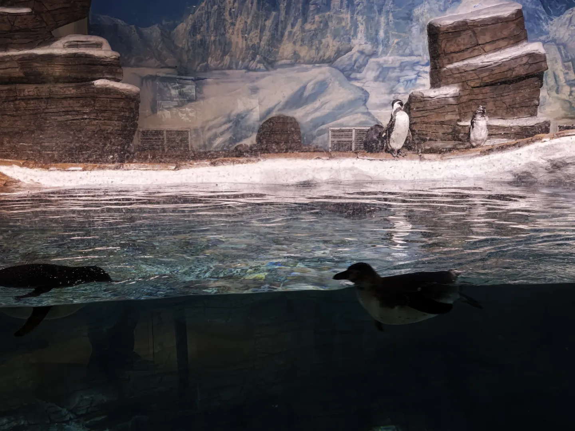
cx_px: 288
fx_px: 764
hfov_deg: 41.2
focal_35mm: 46
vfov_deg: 31.5
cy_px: 216
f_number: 1.62
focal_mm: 6.55
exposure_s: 1/50
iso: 320
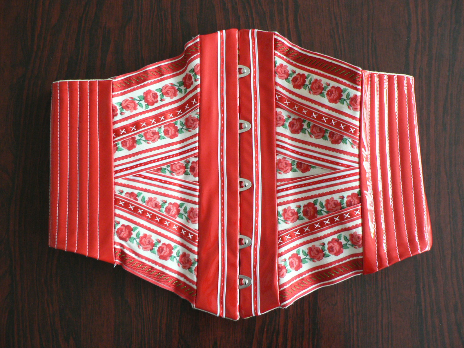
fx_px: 483
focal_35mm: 36
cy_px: 174
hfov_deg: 51.4
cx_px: 232
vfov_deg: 39.7
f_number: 2.8
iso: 200
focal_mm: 6
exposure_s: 1/15
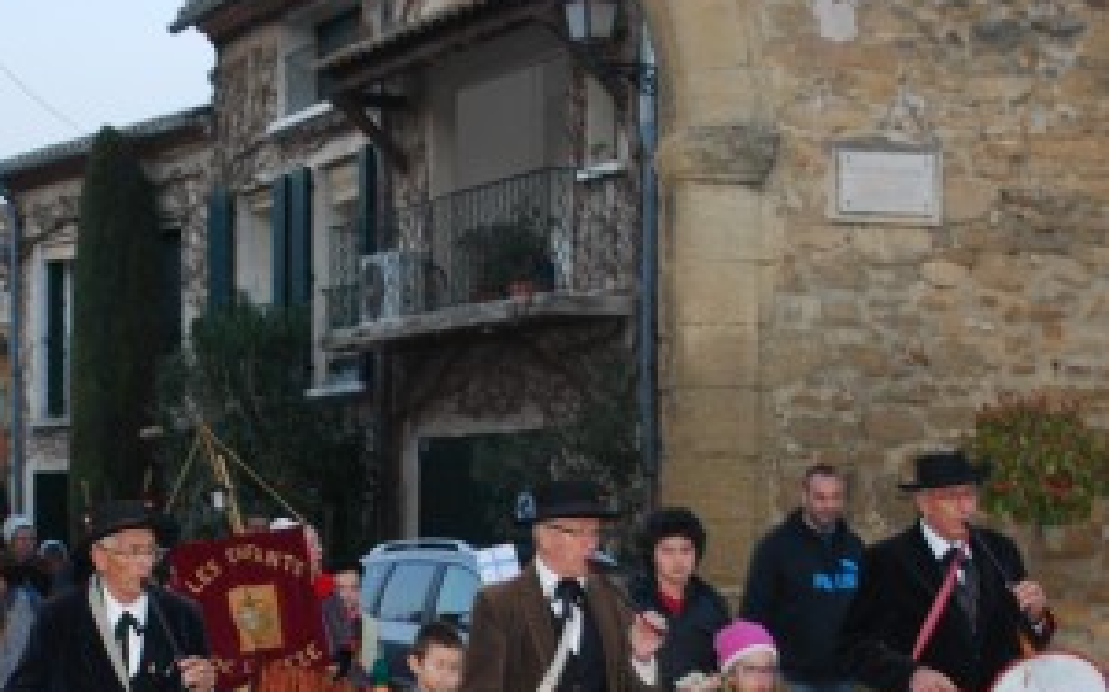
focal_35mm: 85
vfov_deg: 15.2
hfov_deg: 24.3
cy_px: 624
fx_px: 2567
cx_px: 381
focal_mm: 26
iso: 500
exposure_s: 1/60
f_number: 4.2
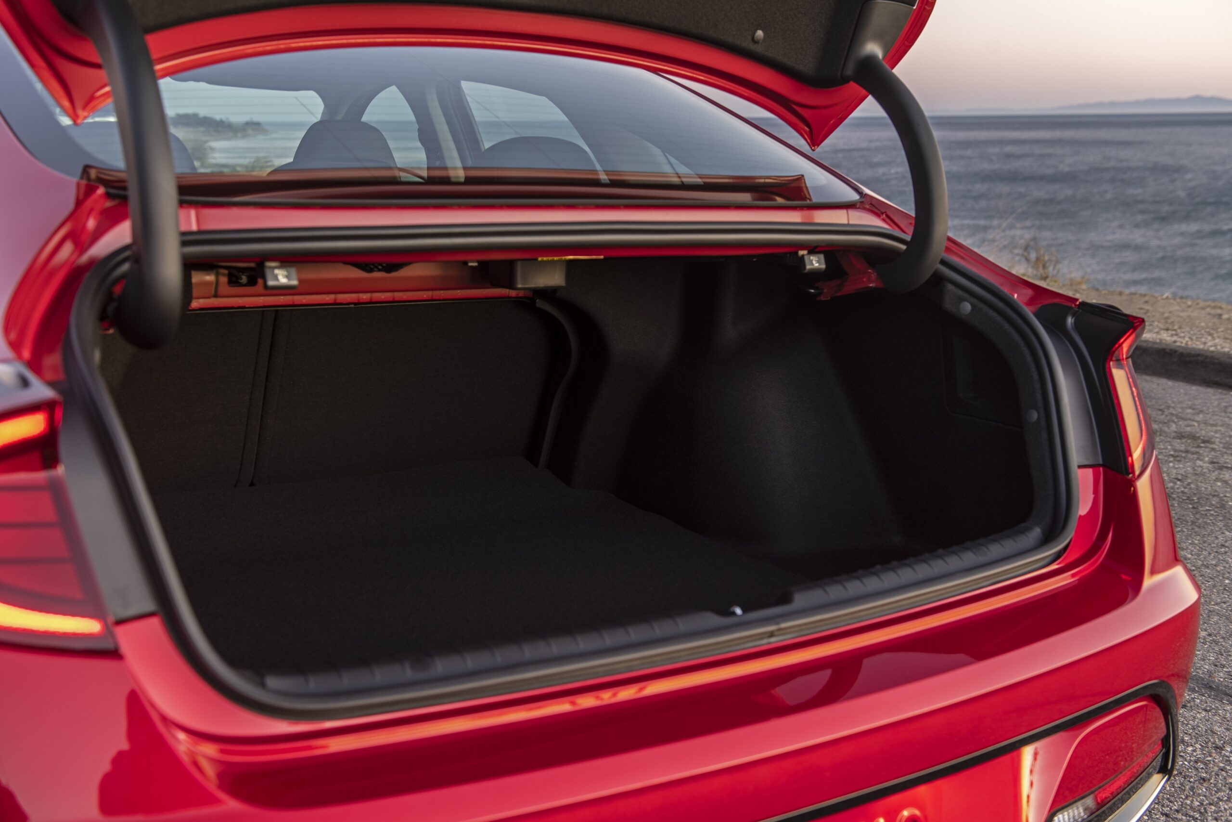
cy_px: 411
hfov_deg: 50.7
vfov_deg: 35.1
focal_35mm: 38
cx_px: 616
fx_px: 1300
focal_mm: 38
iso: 64
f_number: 5
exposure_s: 1/2.5
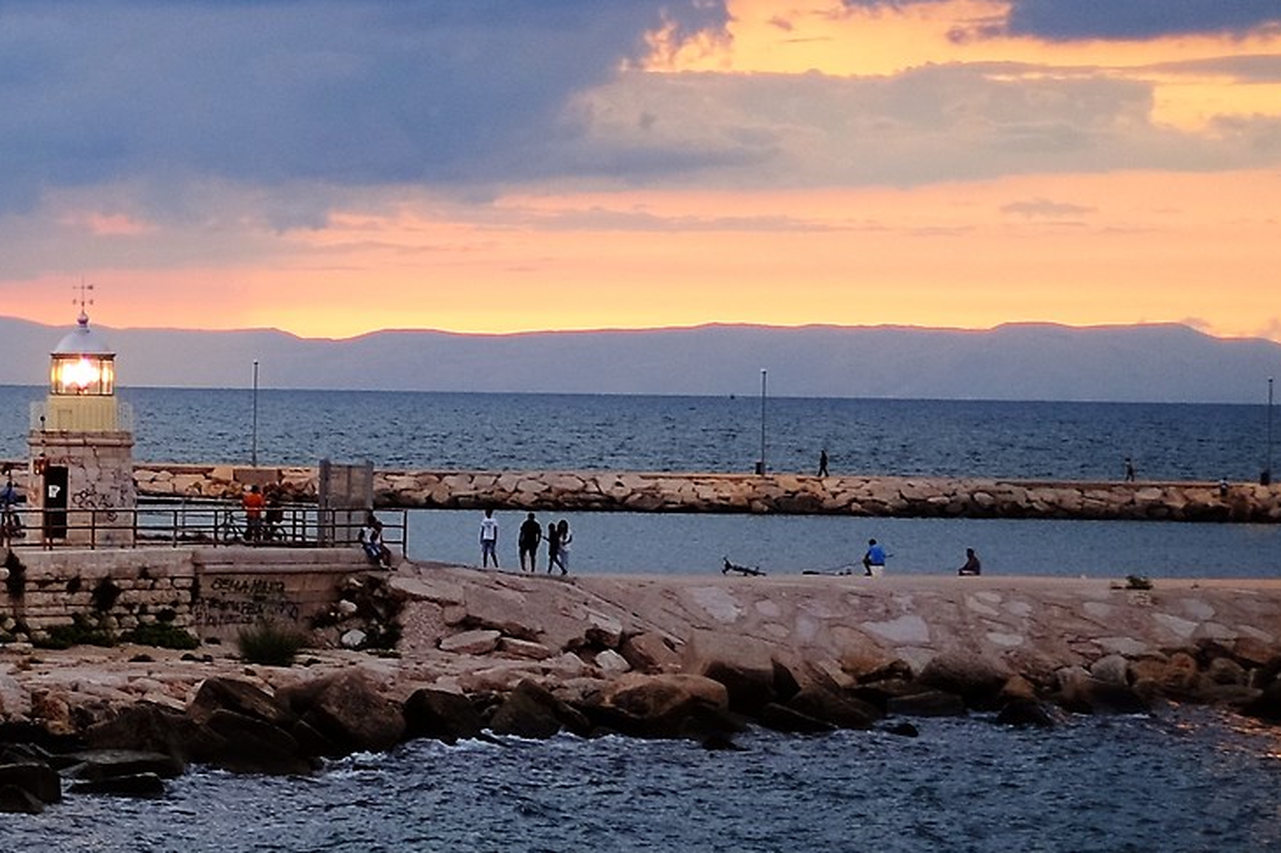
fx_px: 6190
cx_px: -797
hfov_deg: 11.2
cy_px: 280
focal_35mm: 174
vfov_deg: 7.9
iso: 200
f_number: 1.4
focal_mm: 35
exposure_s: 1/110
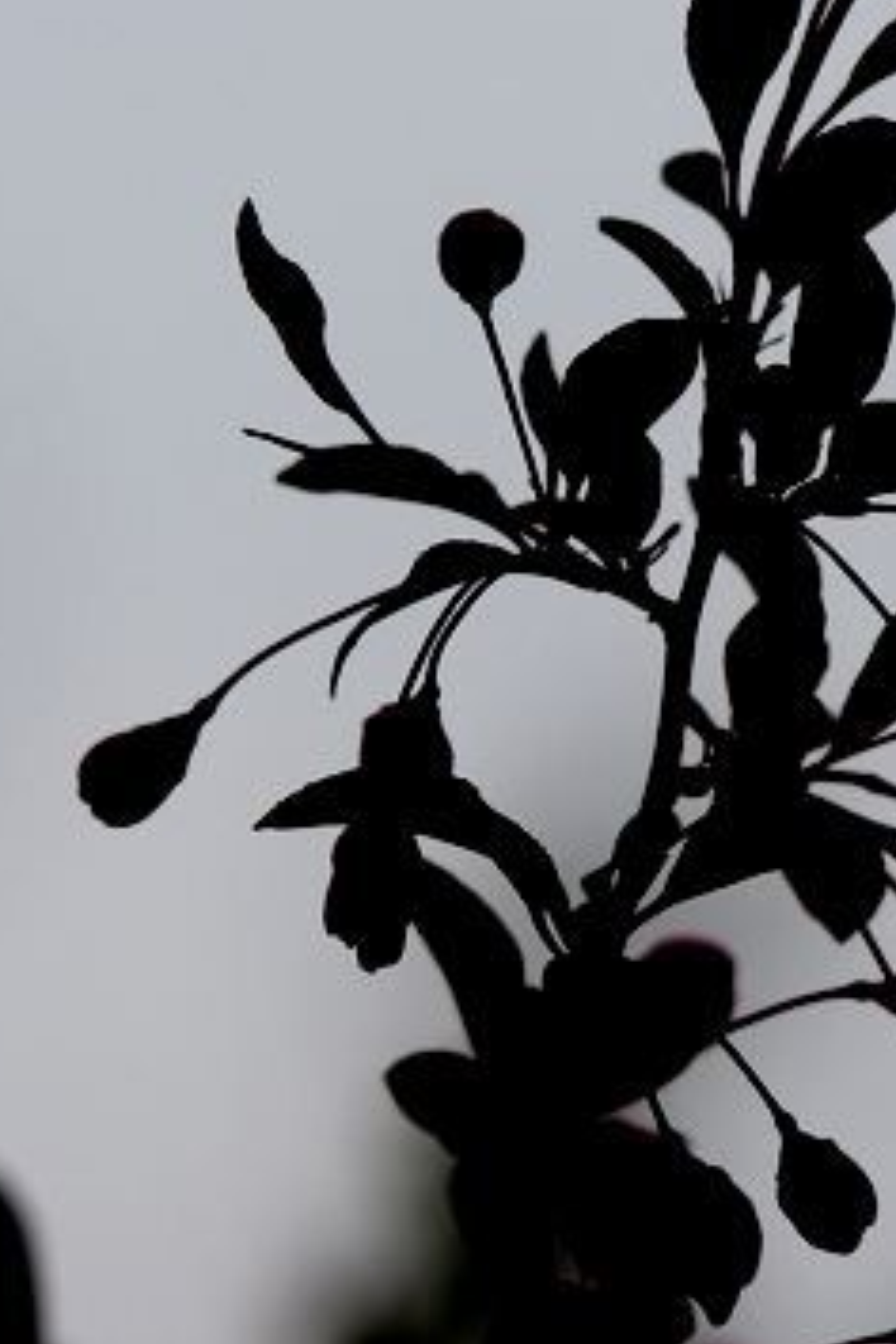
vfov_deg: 5.2
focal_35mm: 400
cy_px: 649
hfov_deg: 3.4
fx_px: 14932
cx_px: 587
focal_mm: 135
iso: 100
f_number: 2.8
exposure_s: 1/1250
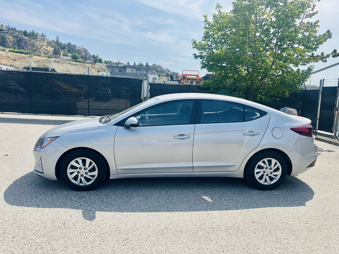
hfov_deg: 71.6
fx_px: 235
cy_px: 127
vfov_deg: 56.8
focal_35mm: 24
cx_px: 170
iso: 80
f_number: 1.78
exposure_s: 1/4184
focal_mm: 6.86
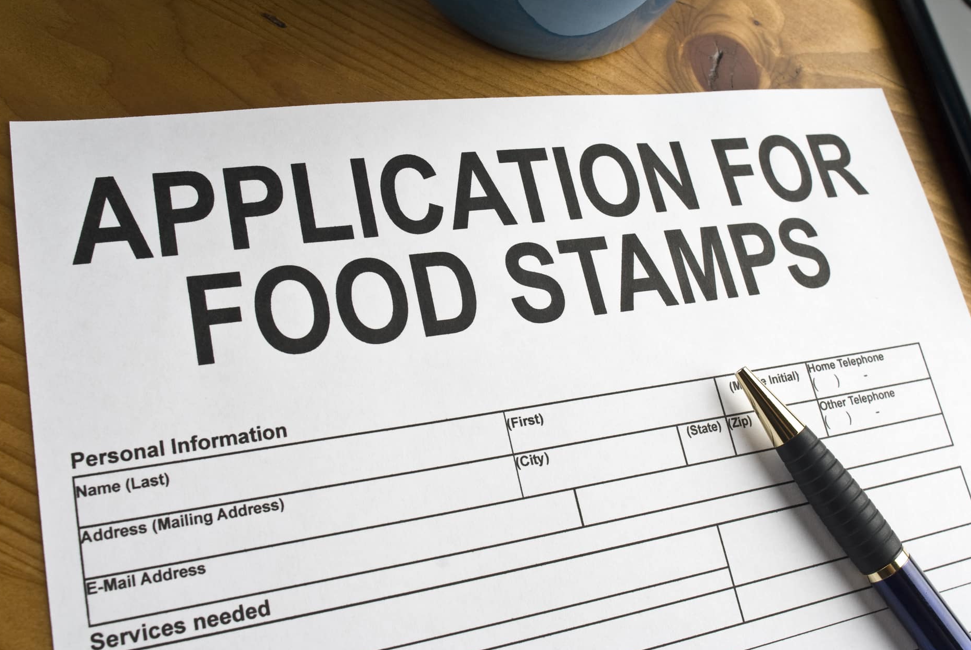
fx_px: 918
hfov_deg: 55.7
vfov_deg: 39.0
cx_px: 510
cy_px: 299
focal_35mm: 34
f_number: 11
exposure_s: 1/60
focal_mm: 20
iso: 100
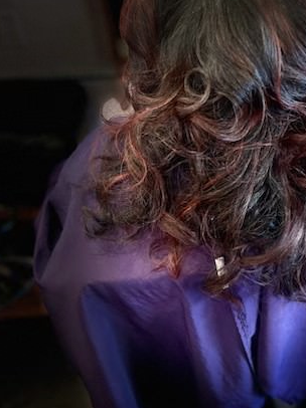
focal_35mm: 41
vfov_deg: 45.8
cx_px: 233
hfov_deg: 34.3
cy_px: 206
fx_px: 484
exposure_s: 1/30
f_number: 1.6
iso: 640
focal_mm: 5.1
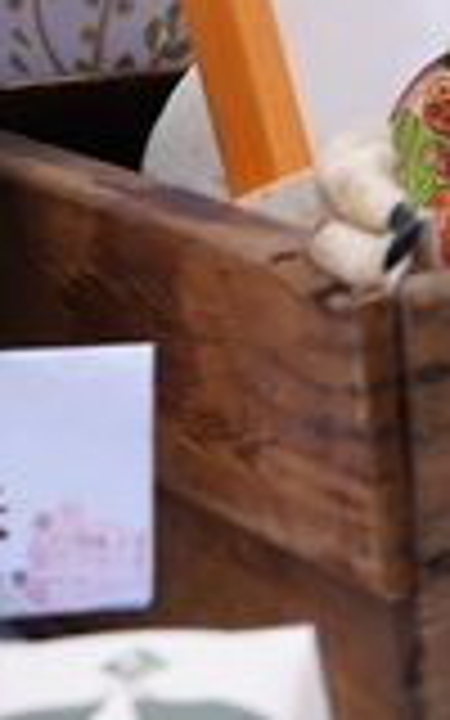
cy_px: -155
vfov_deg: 11.2
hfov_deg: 6.5
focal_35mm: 184
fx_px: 3611
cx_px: 1341
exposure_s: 1/250
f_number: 5.6
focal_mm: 48
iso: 250
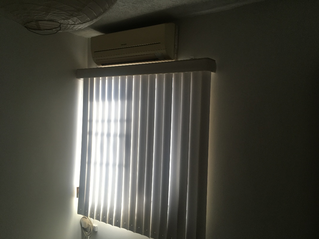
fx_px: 267
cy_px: 120
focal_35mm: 29
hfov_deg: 61.6
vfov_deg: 48.2
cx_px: 160
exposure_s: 1/120
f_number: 2.2
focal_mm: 4.15
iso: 40
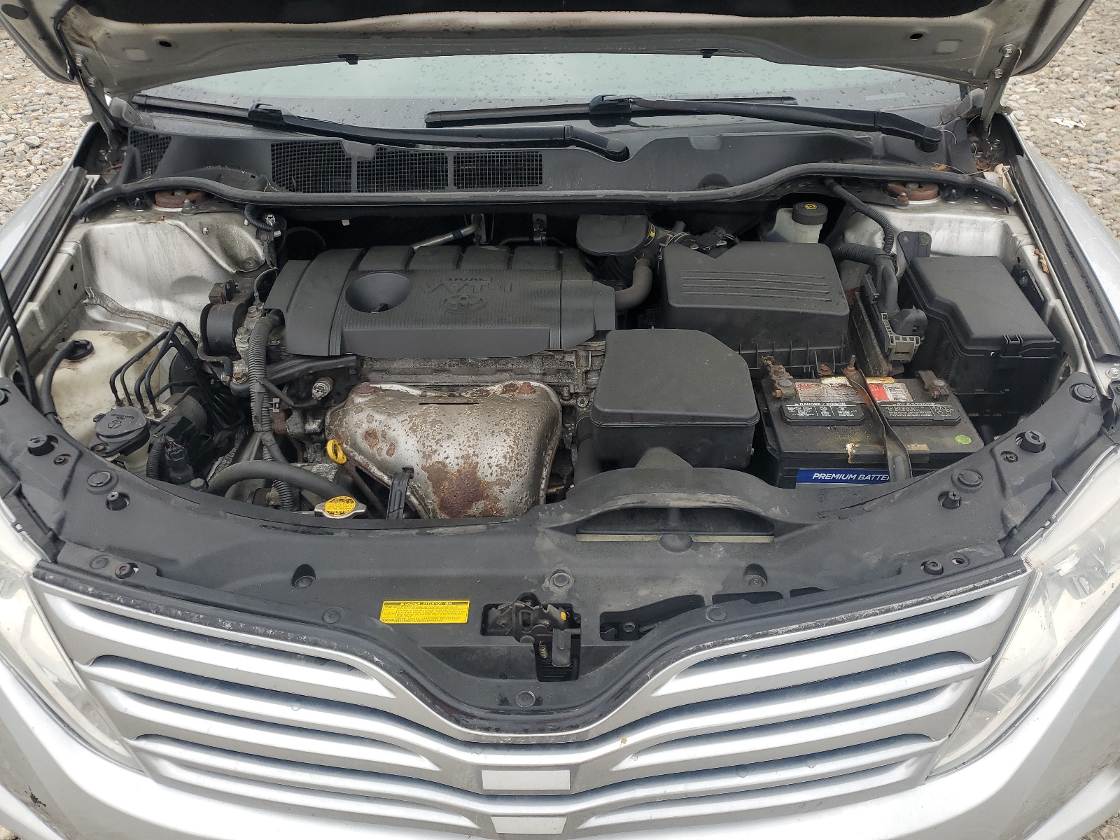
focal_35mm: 26
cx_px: 560
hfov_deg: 67.3
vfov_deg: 53.1
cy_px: 420
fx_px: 841
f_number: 1.5
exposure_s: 1/263
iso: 50
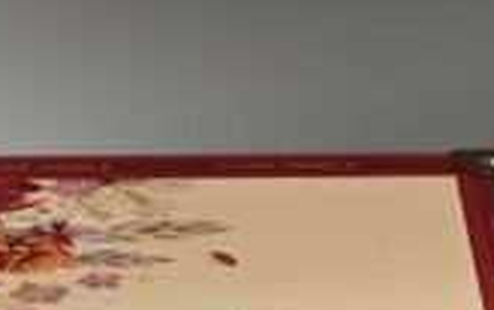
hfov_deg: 6.8
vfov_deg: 4.2
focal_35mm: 310
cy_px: 476
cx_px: 154
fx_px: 4179
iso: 100
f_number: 2
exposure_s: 1/100
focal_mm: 10.1
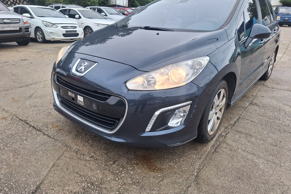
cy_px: 91
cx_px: 146
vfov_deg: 53.1
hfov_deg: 73.7
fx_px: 194
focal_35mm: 24
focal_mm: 5.54
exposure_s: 1/305
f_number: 1.8
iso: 40
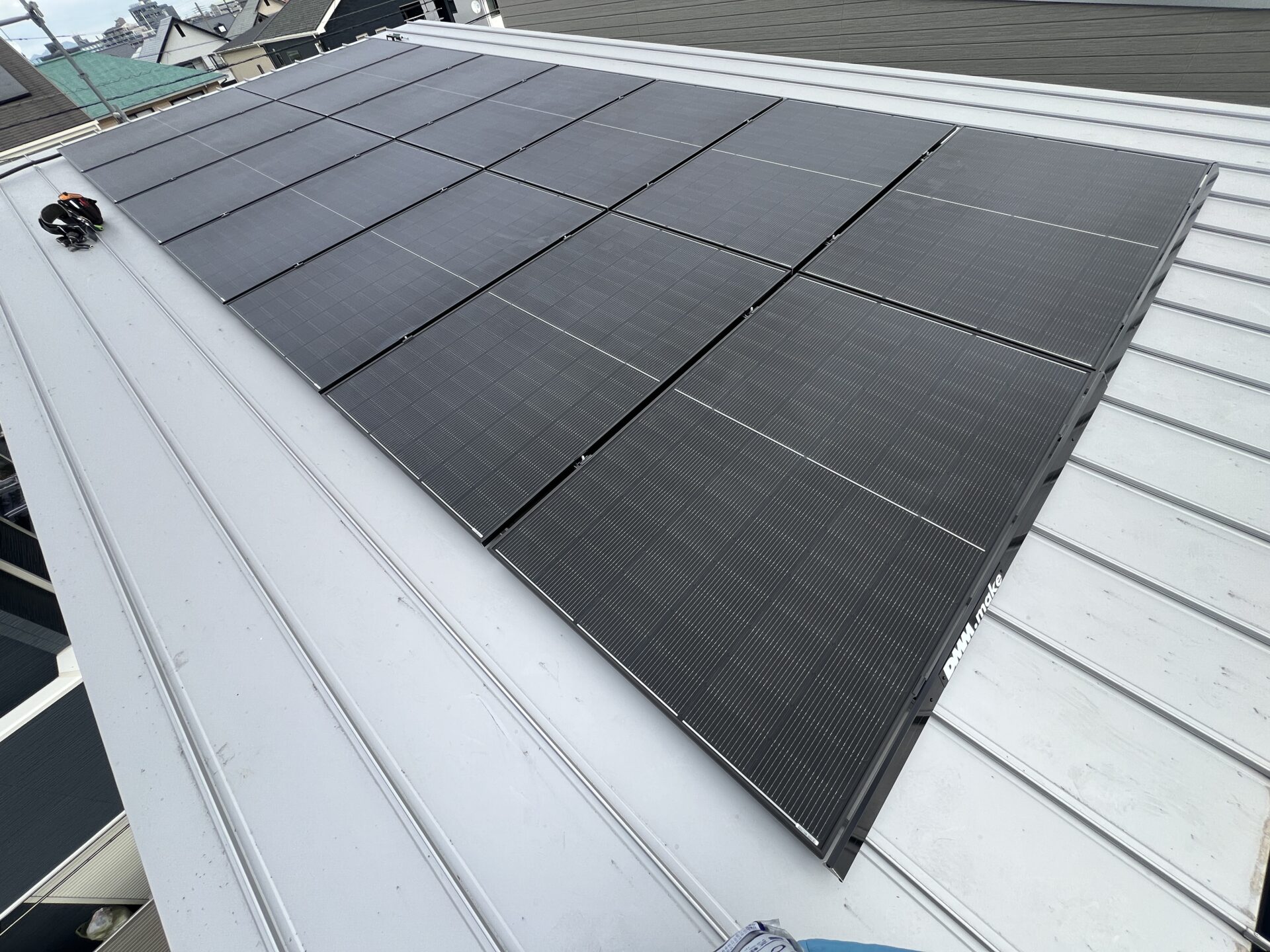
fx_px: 477
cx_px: 635
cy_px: 476
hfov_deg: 106.2
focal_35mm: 13
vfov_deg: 89.9
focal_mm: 1.57
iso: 32
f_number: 1.8
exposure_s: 1/330
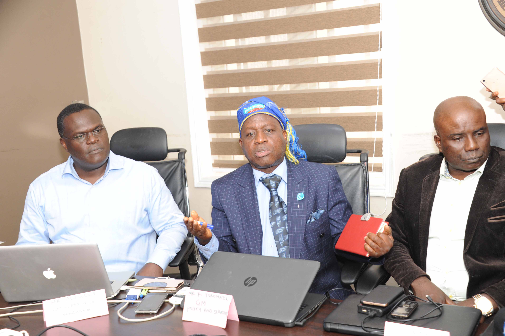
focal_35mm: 48
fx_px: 673
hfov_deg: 41.1
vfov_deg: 28.0
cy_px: 168
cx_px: 252
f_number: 6.3
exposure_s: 1/80
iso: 1600
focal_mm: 48
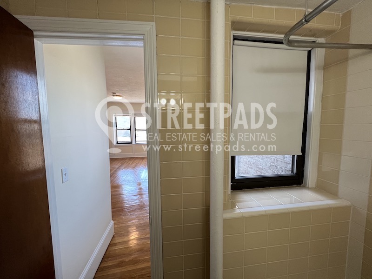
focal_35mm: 13
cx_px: 186
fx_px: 140
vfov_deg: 89.9
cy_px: 140
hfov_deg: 106.2
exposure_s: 1/120
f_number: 1.8
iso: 160
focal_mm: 1.57
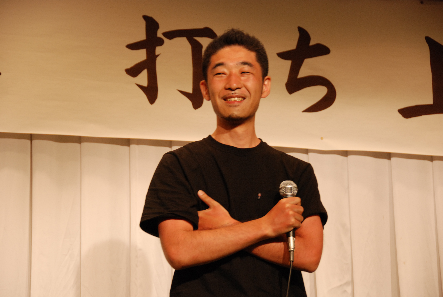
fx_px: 1663
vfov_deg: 10.2
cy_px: 148
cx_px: 222
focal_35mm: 135
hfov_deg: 15.2
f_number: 5.3
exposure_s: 1/50
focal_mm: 90
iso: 500
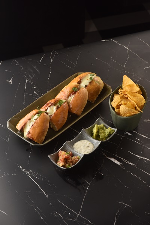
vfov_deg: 20.4
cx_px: 75
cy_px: 112
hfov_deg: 13.7
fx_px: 625
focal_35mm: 100
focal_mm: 100
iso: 400
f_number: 13
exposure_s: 1/80
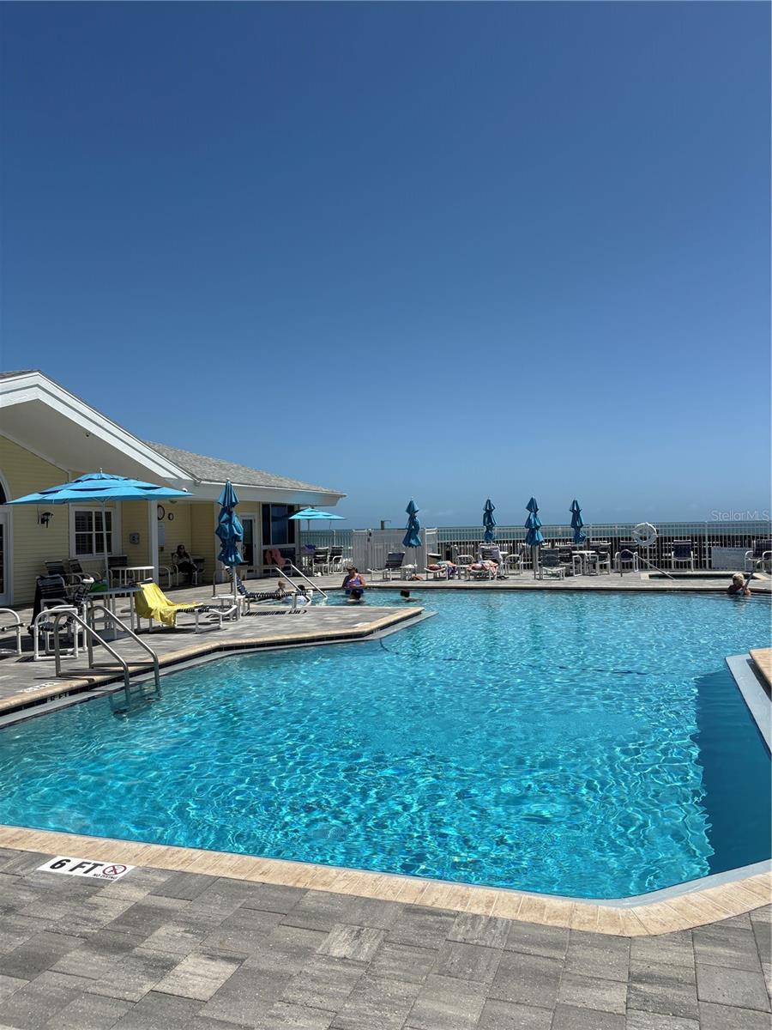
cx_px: 386
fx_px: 773
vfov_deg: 67.3
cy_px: 515
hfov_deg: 53.1
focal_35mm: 26
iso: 50
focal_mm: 5.96
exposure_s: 1/6993
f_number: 1.6
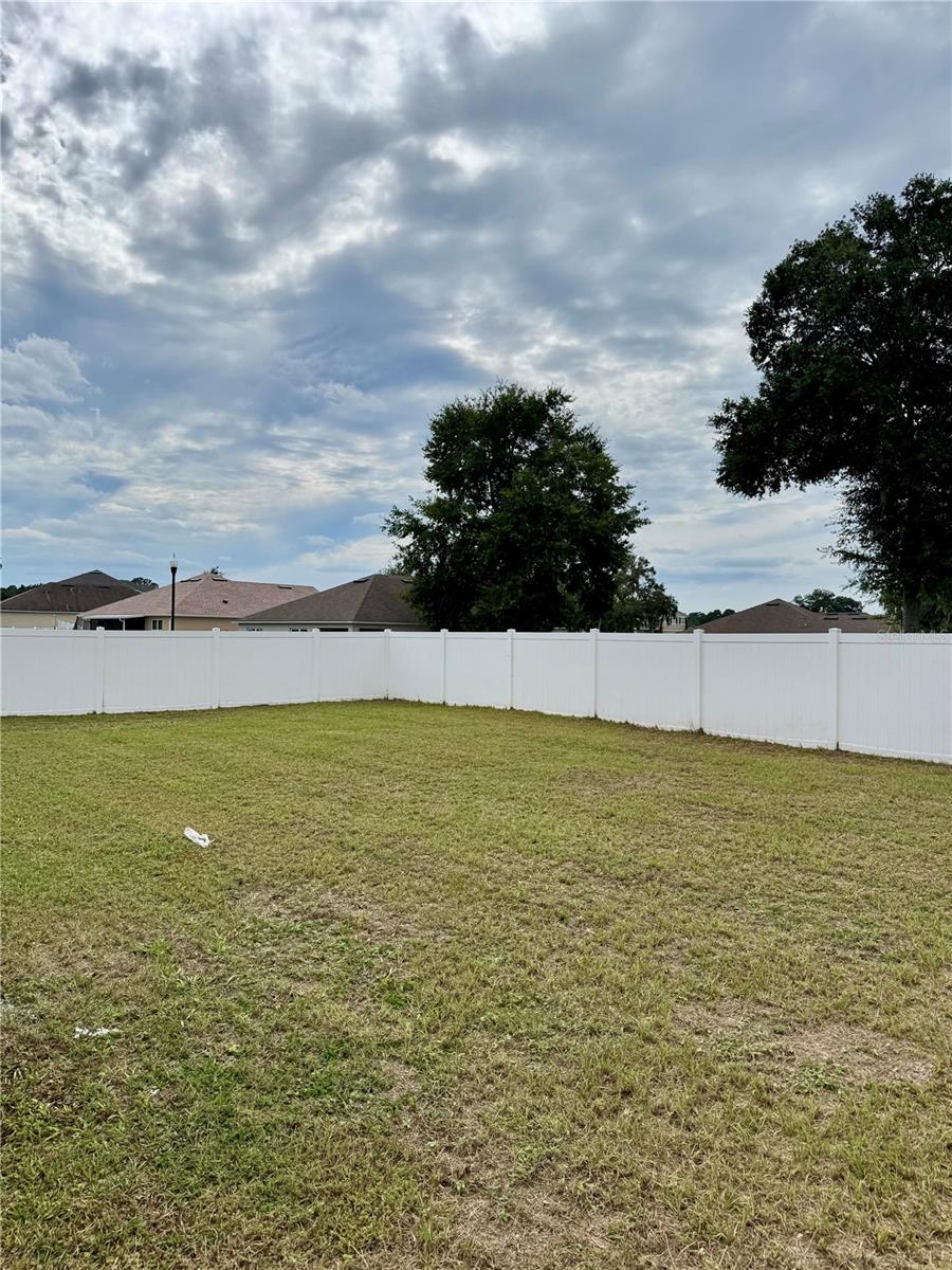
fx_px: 880
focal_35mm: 24
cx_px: 476
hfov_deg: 56.8
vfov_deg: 71.6
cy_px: 635
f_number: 1.78
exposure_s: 1/12346
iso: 80
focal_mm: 6.76
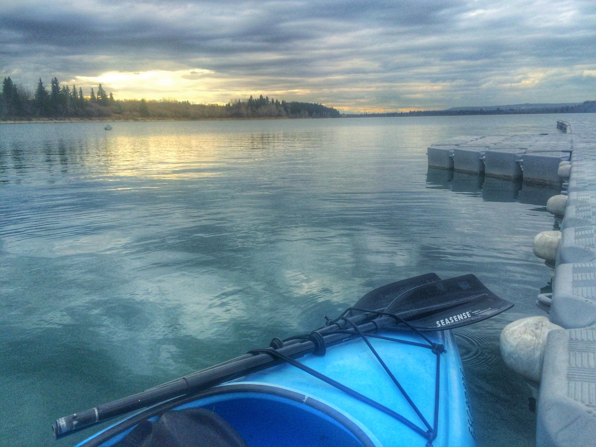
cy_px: 224
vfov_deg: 48.2
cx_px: 298
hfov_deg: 61.7
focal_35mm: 29
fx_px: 499
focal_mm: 4.15
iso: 32
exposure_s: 1/380
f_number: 2.2
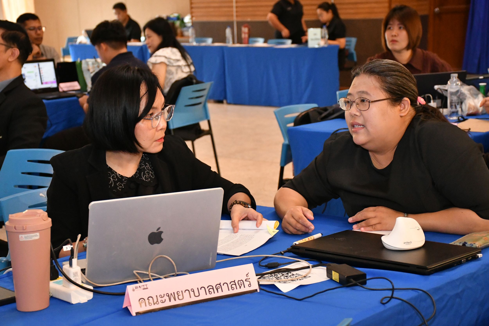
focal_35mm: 75
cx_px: 244
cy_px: 163
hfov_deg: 27.0
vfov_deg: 18.2
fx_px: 1019
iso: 5000
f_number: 5.6
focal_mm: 50
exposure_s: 1/125
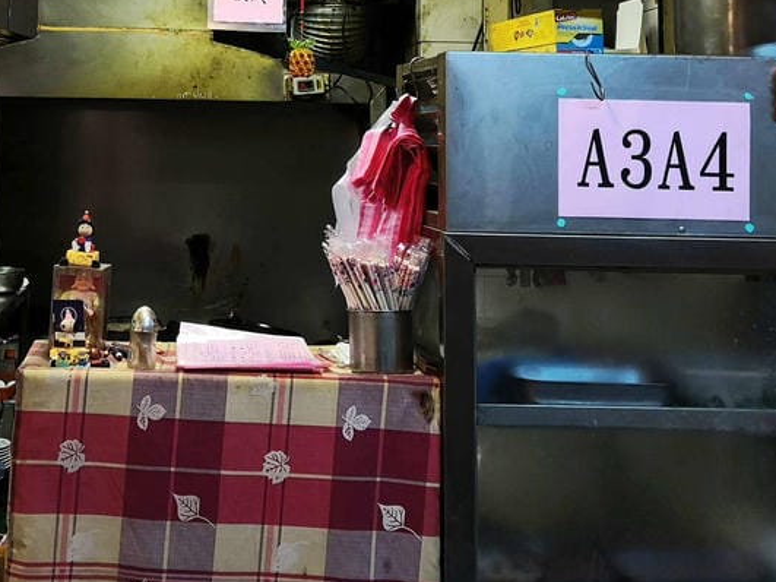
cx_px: 167
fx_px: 1367
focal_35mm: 61
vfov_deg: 23.1
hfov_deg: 31.0
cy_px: 7
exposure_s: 1/60
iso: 125
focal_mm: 3.95
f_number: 1.6
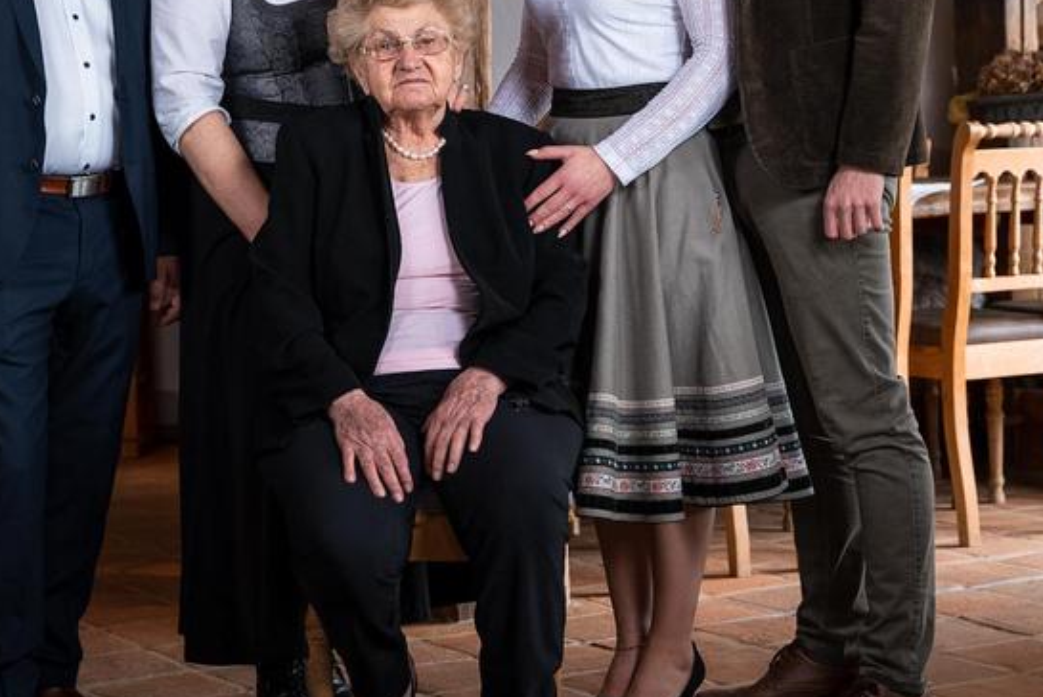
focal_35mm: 92
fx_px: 2667
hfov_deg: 22.1
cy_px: 229
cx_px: 385
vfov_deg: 14.9
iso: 500
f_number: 2.8
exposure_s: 1/100
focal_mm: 49
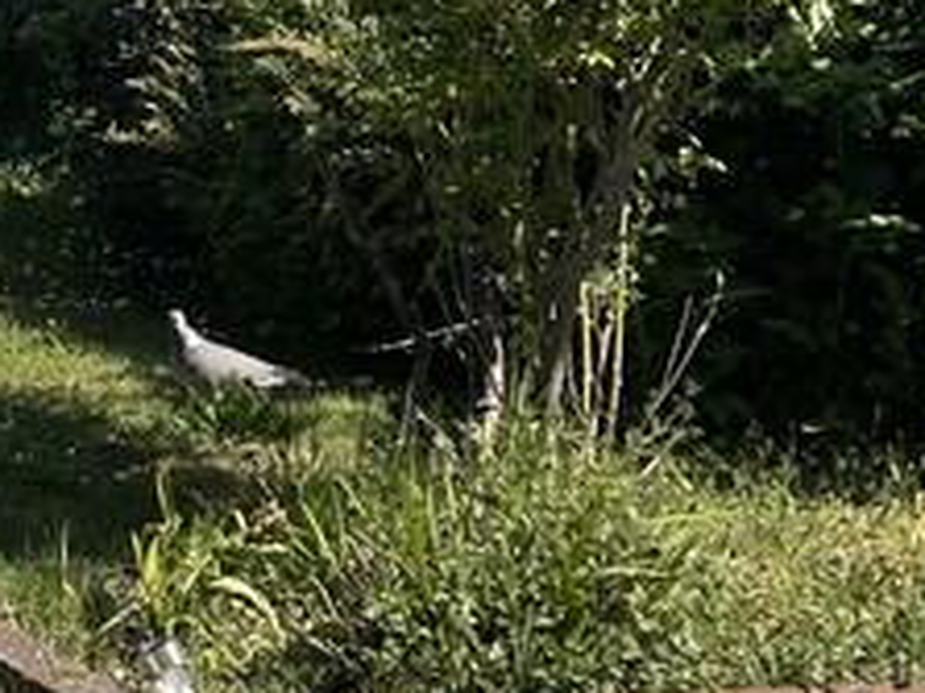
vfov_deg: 12.5
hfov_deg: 15.9
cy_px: -178
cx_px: -423
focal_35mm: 115
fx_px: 3071
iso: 32
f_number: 1.6
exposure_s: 1/2012
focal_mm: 5.1
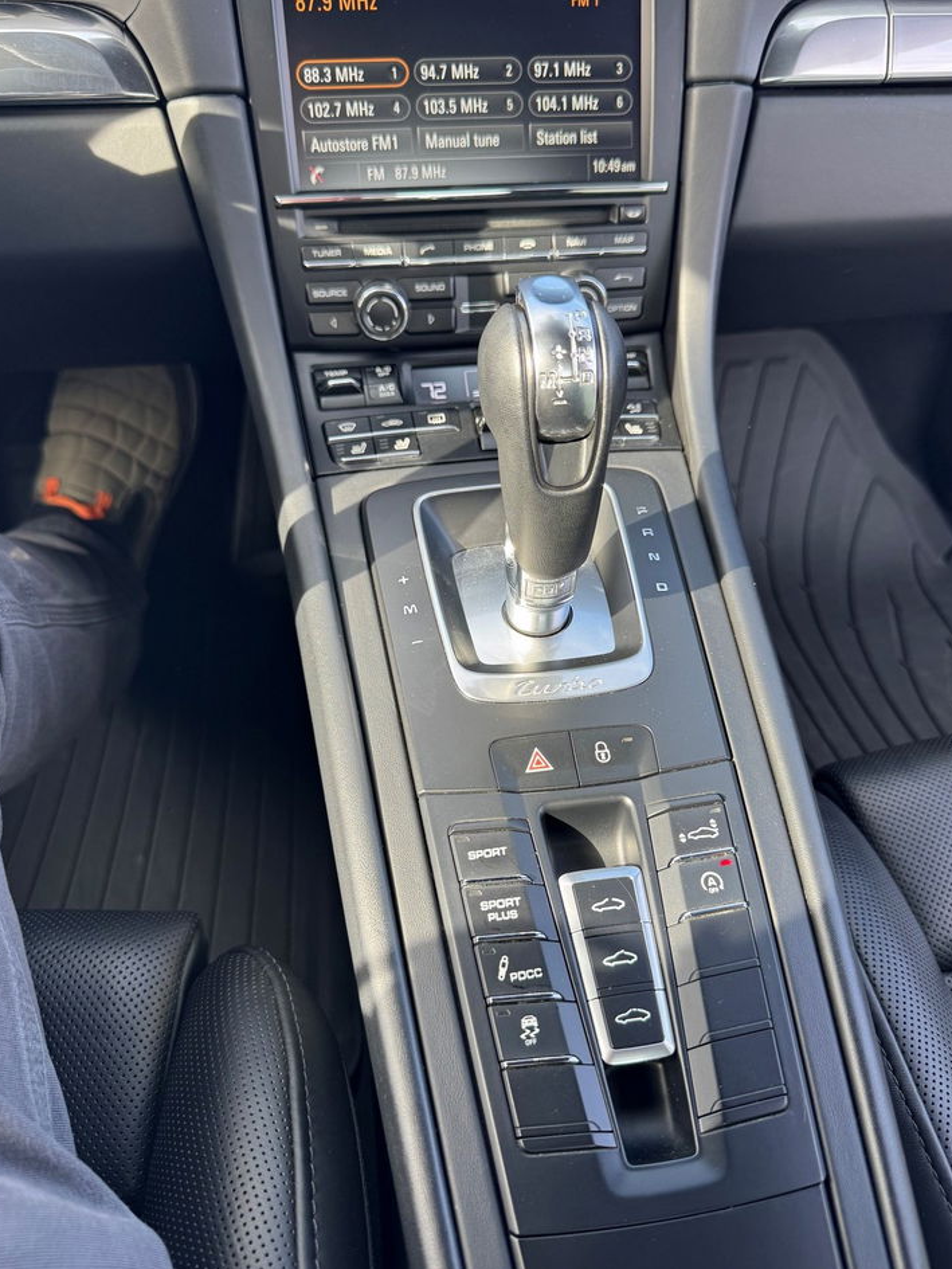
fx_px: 953
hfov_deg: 53.1
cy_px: 611
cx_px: 498
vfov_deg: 67.3
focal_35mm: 26
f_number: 1.78
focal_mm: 6.76
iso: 64
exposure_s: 1/121
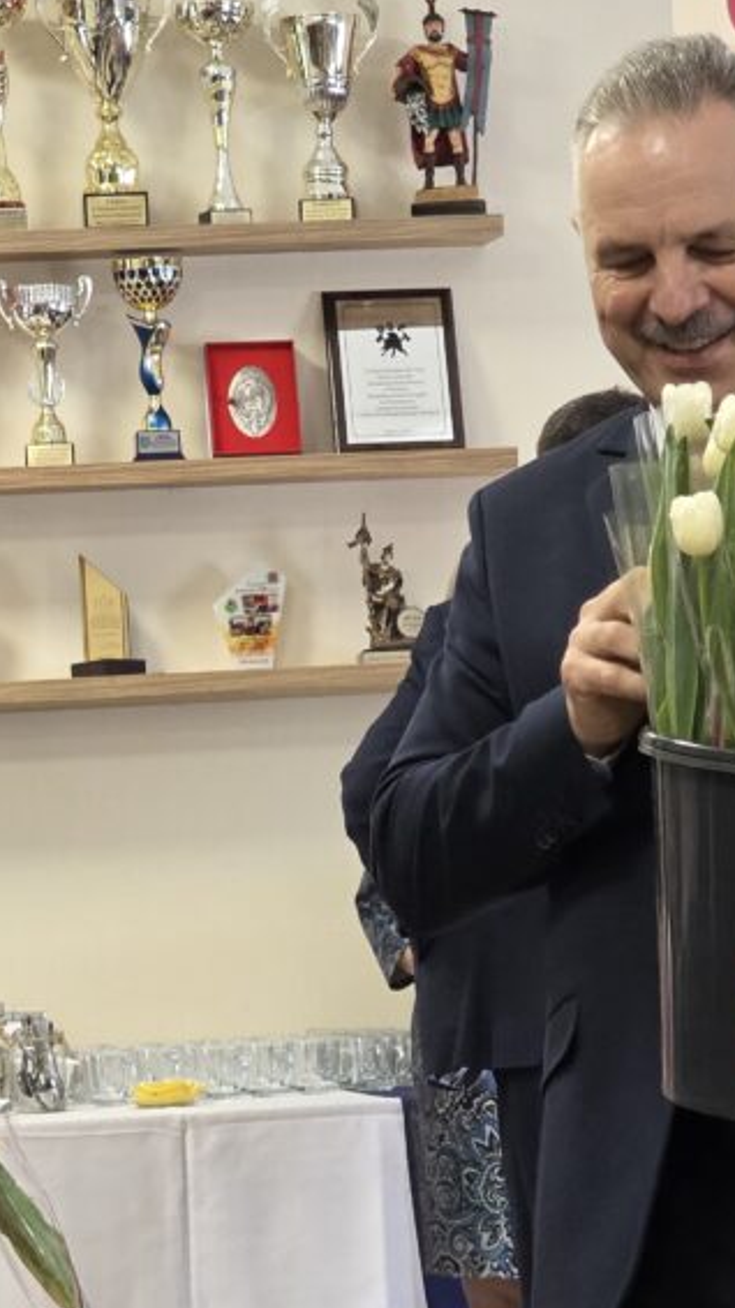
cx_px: 398
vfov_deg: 15.7
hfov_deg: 8.9
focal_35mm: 136
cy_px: 1049
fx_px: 4716
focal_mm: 7.9
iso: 400
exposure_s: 1/100
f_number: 2.4
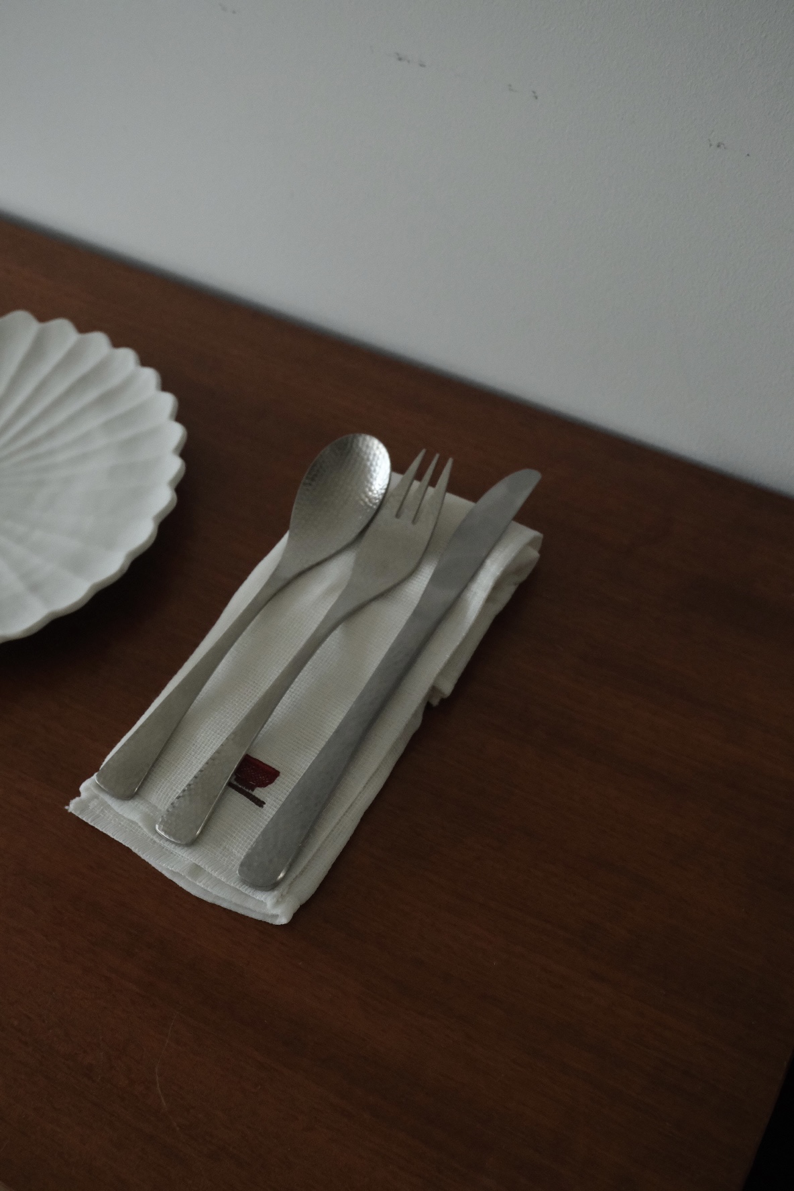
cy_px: 596
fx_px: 1323
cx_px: 397
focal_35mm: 40
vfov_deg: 48.5
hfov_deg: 33.4
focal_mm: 26.4
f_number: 5.6
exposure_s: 1/125
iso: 8000
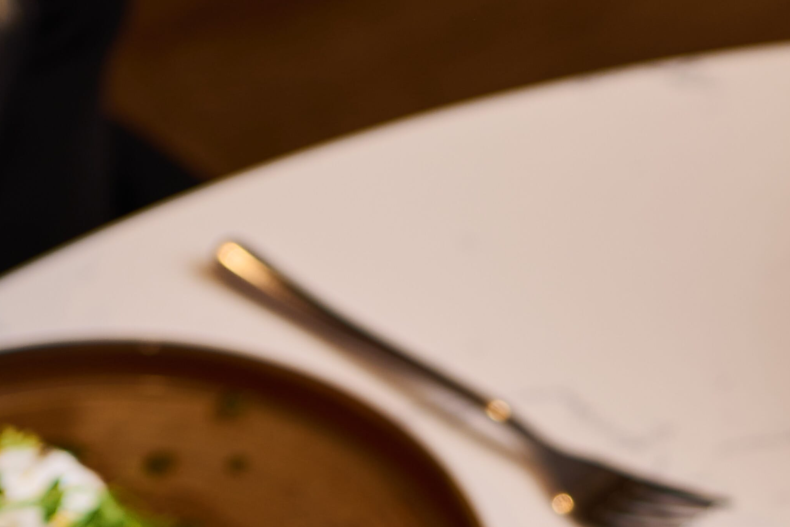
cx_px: 1049
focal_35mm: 222
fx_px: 4872
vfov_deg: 6.1
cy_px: 918
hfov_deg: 9.1
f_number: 4.5
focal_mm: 55
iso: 125
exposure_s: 1/200
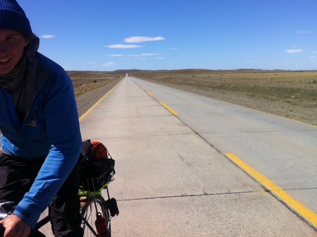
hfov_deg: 49.0
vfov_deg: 37.6
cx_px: 149
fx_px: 348
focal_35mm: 38
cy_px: 110
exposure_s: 1/2514
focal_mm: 3.85
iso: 80
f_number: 2.8
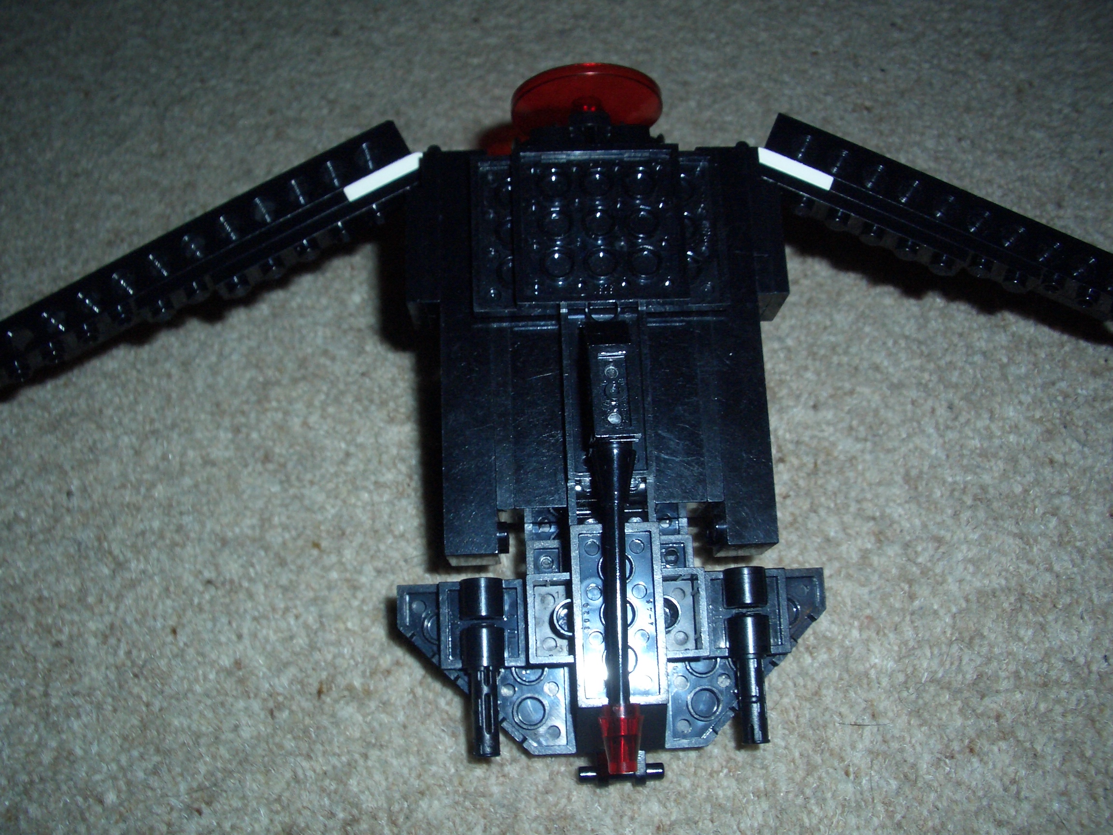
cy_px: 418
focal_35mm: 35
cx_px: 556
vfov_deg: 40.7
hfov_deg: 52.6
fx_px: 1125
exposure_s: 1/60
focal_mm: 5.8
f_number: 4.3
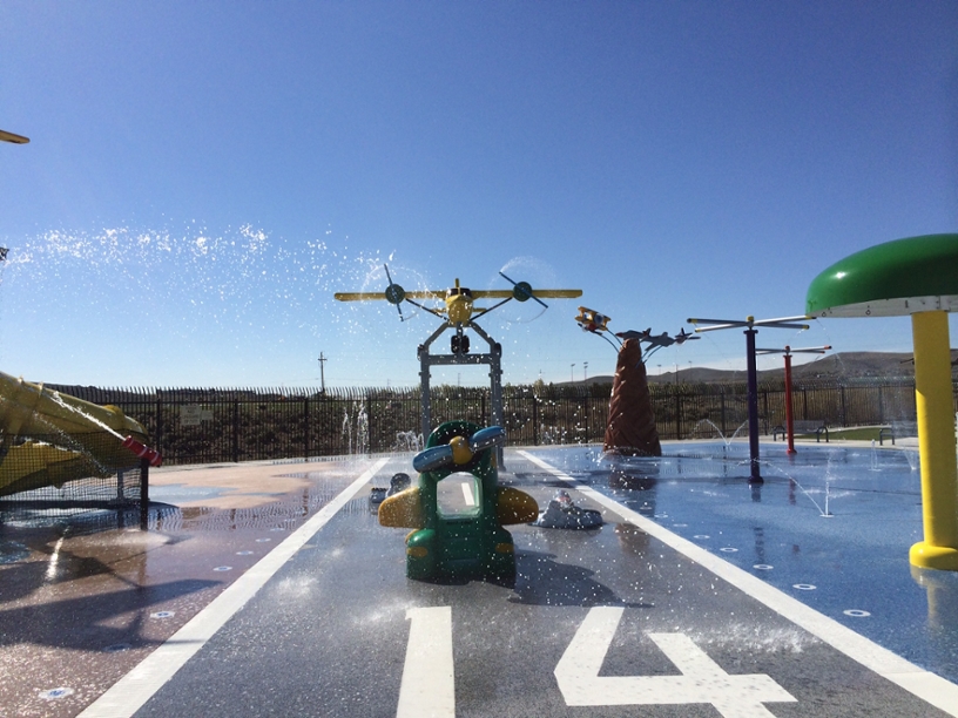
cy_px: 359
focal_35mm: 30
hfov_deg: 60.0
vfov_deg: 46.8
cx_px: 479
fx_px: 830
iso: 40
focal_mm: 4.12
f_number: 2.2
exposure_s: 1/5128
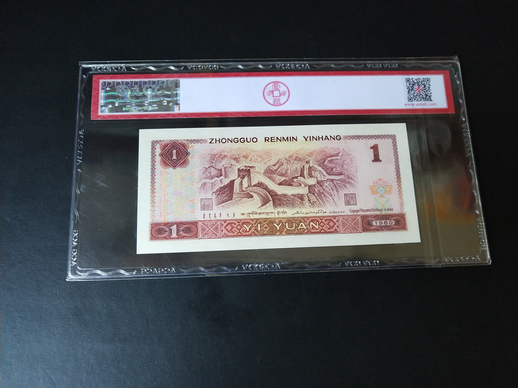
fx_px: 449
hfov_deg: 60.0
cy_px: 194
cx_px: 259
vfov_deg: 46.8
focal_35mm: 30
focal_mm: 3.95
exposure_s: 1/50
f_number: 1.8
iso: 349
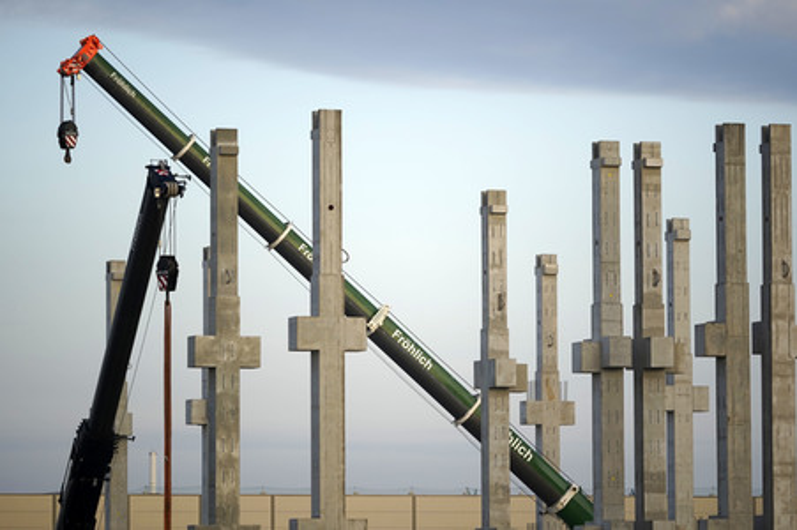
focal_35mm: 200
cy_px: 265
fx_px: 4424
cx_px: 398
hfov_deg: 10.3
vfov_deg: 6.9
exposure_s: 1/400
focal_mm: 200
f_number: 5.6
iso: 250
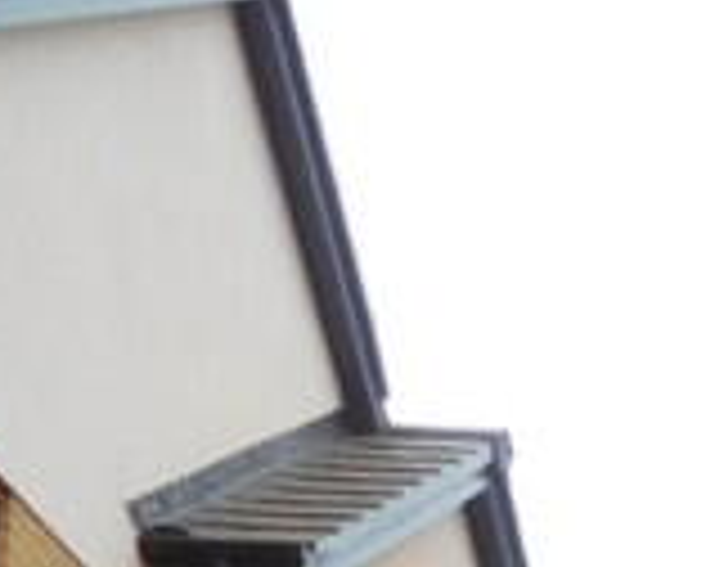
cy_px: 1724
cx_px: 2024
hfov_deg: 9.7
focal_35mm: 159
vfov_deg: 8.2
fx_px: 3326
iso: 125
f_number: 3.4
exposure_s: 1/250
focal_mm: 4.5
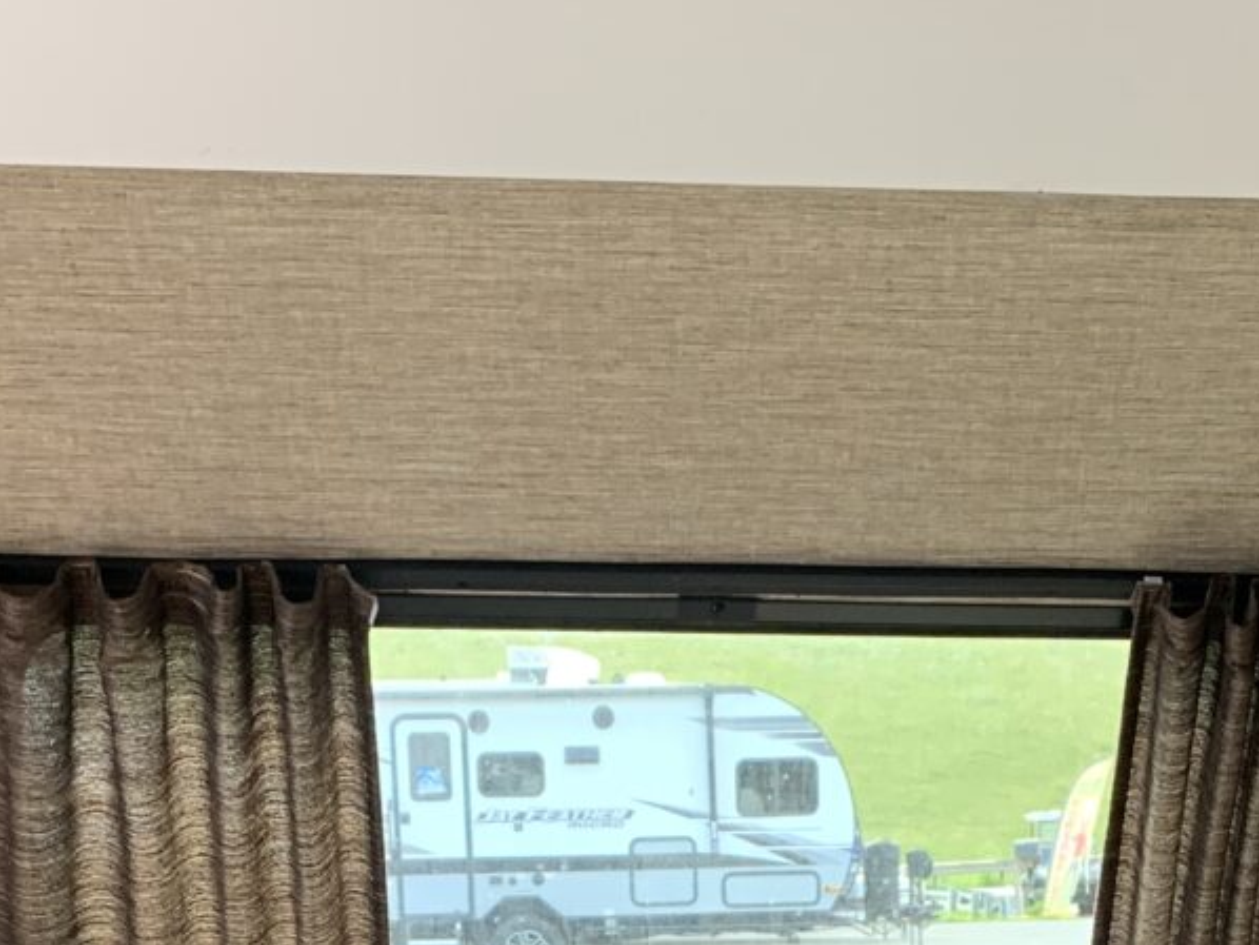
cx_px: 766
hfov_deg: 22.0
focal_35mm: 89
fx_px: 3238
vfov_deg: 15.0
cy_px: 1541
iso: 100
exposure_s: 1/66
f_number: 1.8
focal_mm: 4.25
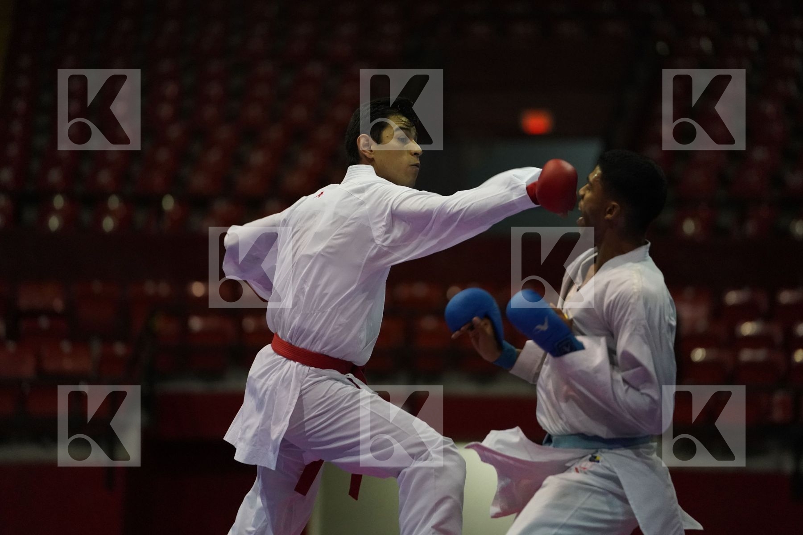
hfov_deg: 11.3
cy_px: 268
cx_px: 402
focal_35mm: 182
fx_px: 4059
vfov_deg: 7.5
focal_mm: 182
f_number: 2.8
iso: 6400
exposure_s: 1/800
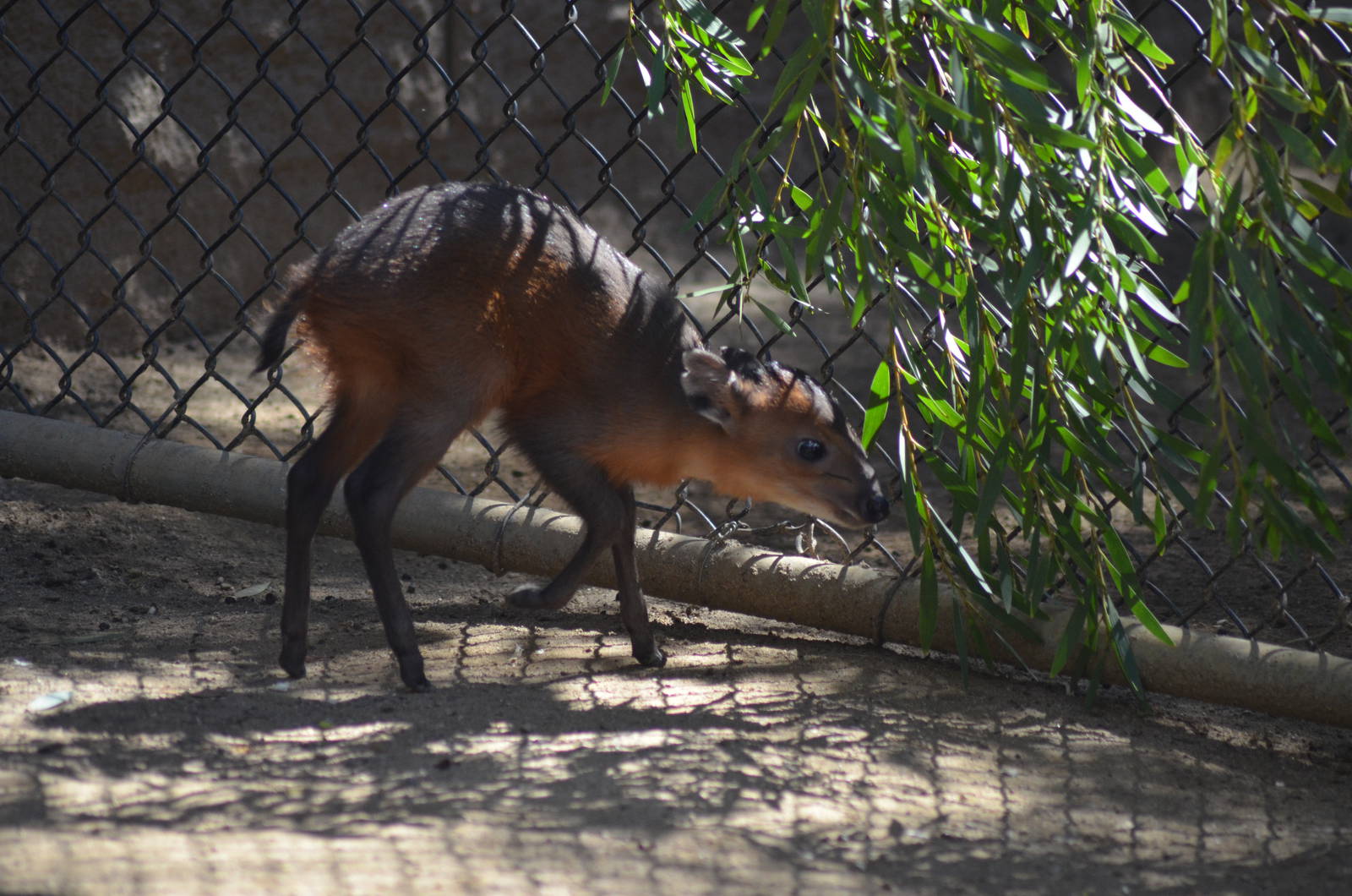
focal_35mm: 330
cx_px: 676
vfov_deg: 4.1
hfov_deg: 6.3
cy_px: 448
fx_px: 12369
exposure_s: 1/800
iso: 800
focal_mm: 220
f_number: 4.8
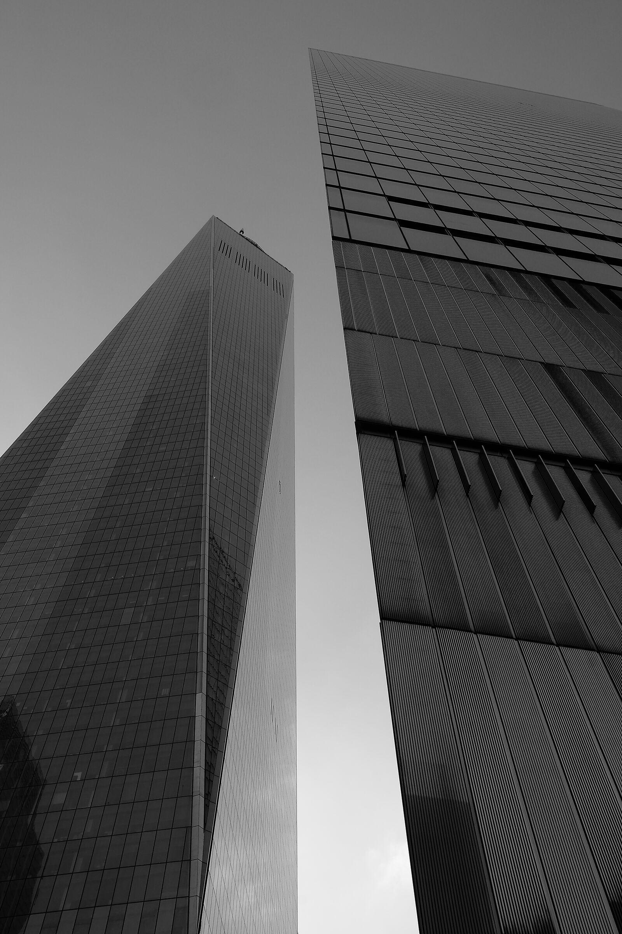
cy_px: 467
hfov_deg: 40.0
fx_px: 855
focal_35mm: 33
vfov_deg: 57.2
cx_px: 311
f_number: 16
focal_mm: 22.3
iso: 200
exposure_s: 1/40
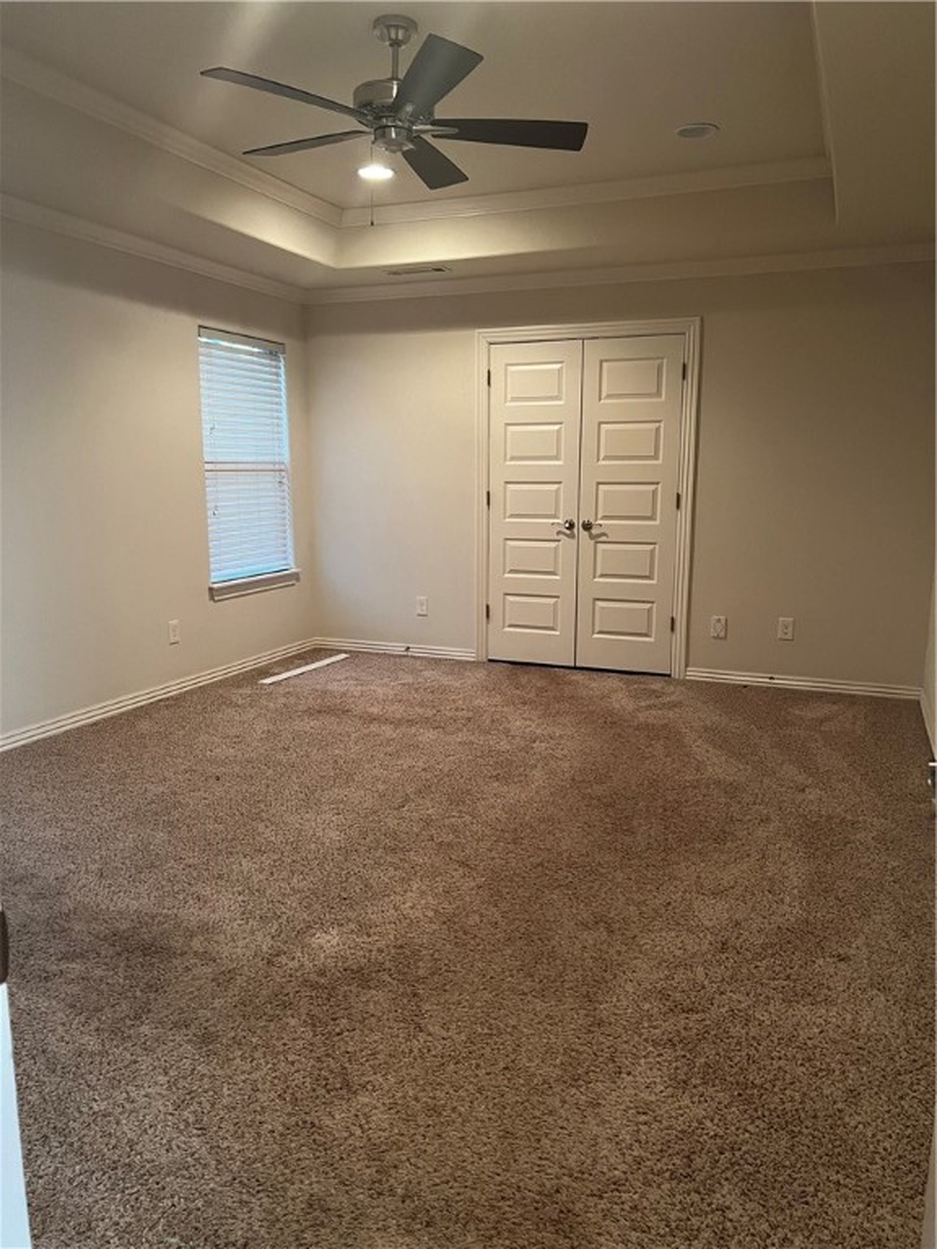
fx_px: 938
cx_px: 468
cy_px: 624
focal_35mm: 26
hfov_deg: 53.1
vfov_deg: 67.3
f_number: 1.5
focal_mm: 5.7
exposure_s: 1/60
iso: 400
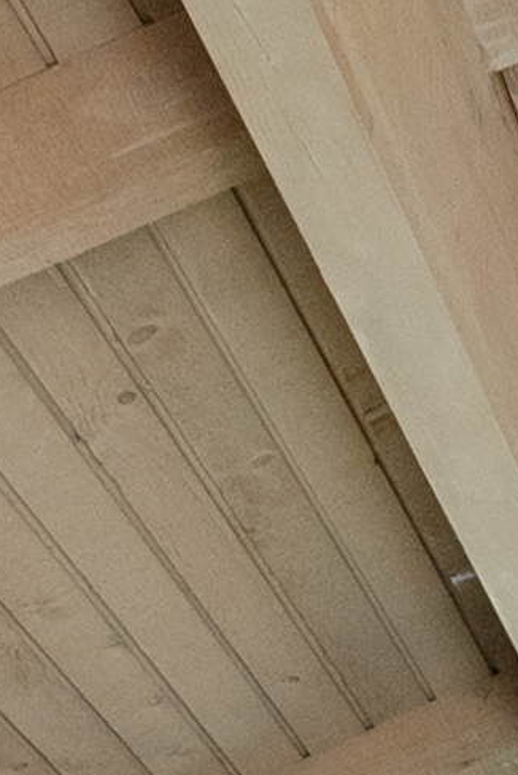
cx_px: 1263
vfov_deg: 11.3
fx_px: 2996
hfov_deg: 8.9
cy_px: 2069
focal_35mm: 139
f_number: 8
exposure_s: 1/10
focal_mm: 16
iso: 800
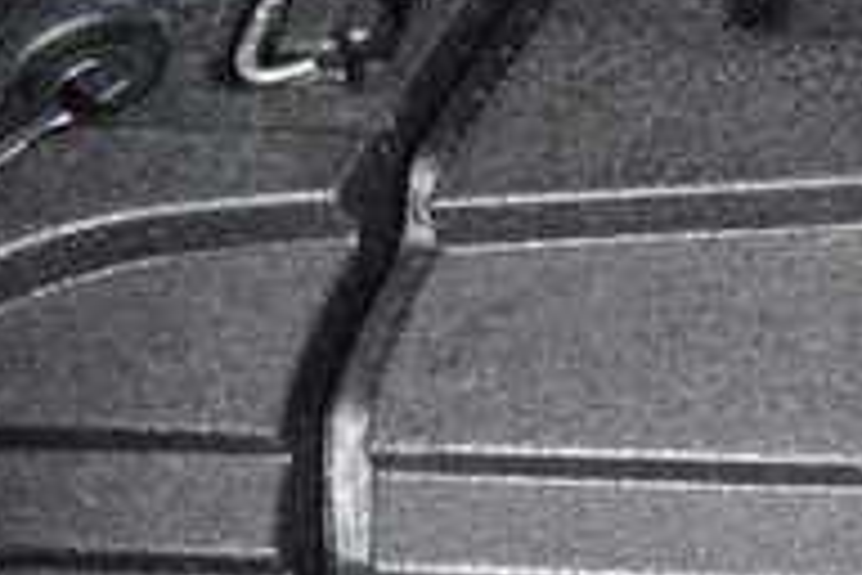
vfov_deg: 15.2
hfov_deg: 19.4
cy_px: 319
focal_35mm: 90
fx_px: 2155
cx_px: 1333
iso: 400
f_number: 6.3
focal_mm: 18
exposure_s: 1/20
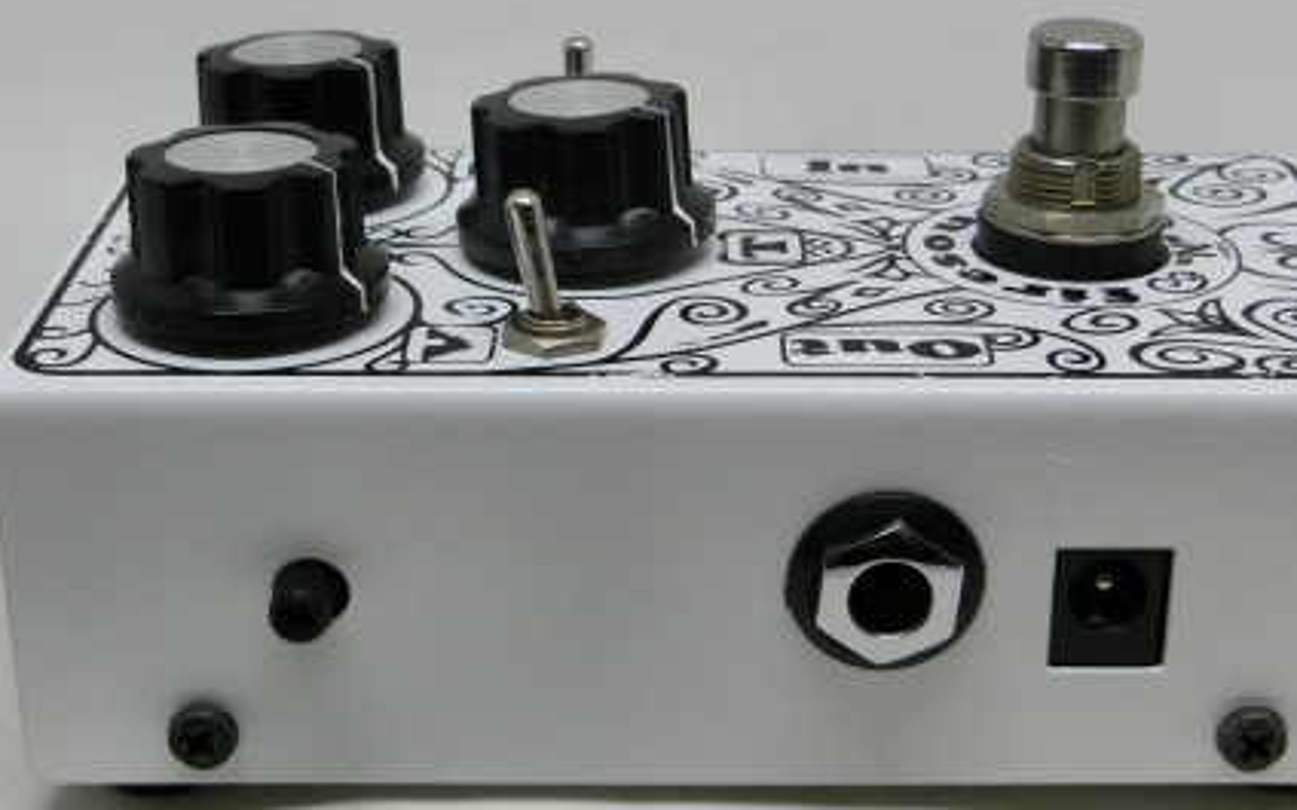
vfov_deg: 18.1
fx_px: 2545
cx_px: 704
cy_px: 468
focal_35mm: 72
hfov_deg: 28.6
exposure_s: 1/125
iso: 100
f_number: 4.4
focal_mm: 8
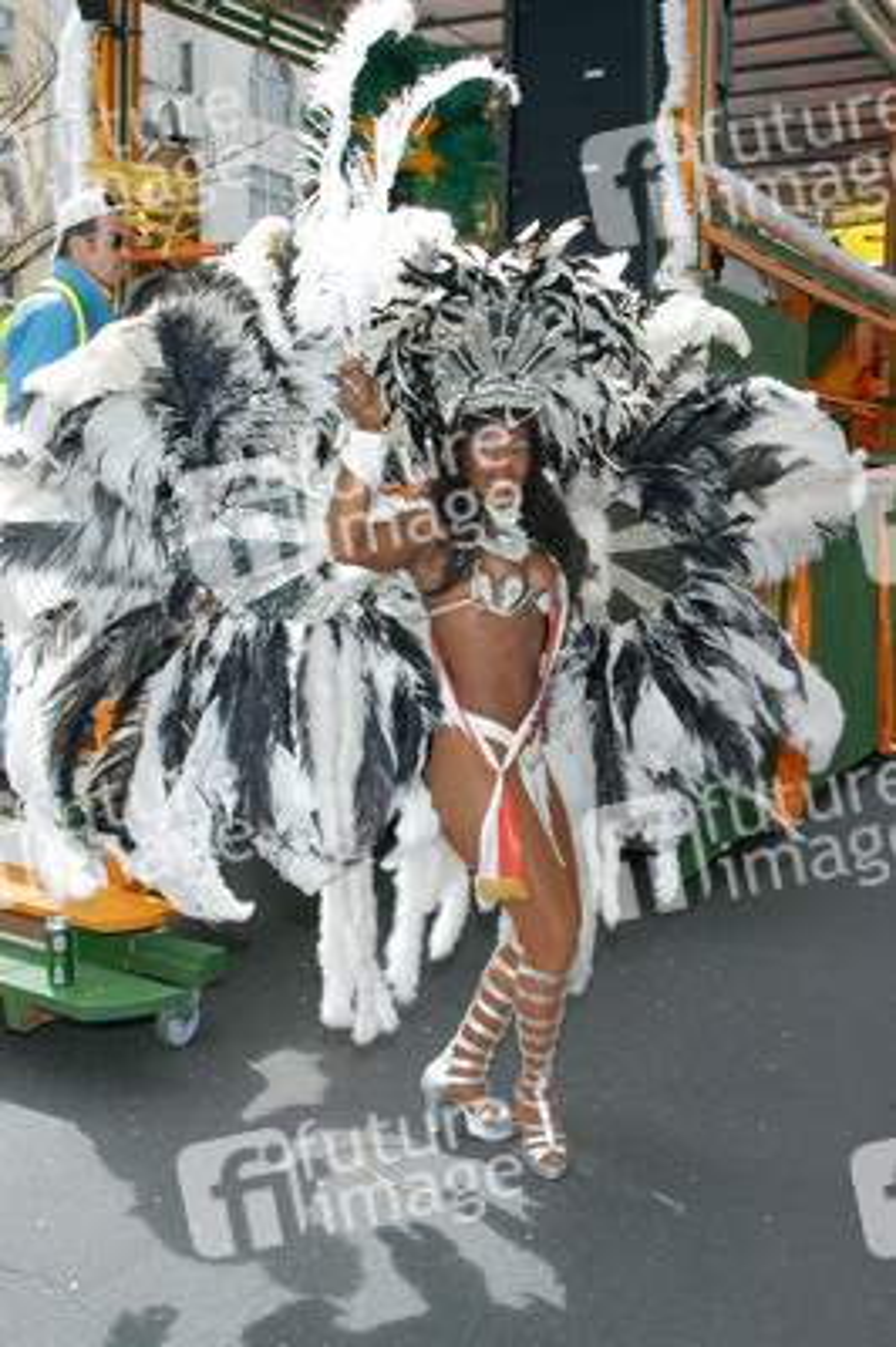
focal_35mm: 36
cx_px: 448
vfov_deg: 53.2
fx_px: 1346
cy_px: 674
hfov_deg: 36.8
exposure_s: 1/80
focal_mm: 24
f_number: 14
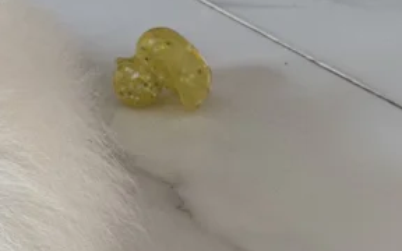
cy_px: 467
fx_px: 2783
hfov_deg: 8.1
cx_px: -234
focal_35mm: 254
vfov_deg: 5.1
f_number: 1.78
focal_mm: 6.76
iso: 250
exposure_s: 1/60
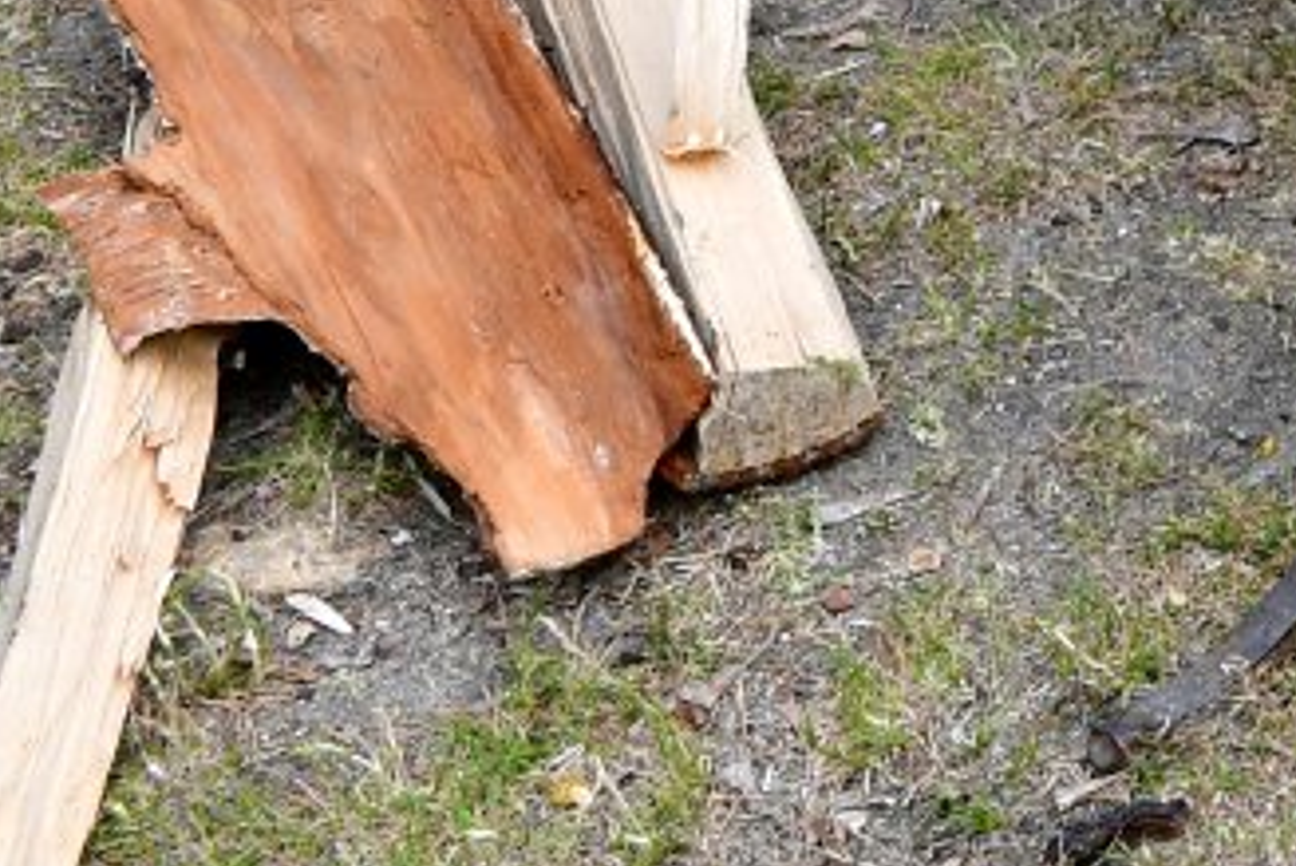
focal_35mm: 195
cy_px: -1133
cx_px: 3125
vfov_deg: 6.7
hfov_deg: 9.4
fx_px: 7023
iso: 200
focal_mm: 27
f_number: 10
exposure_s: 1/250
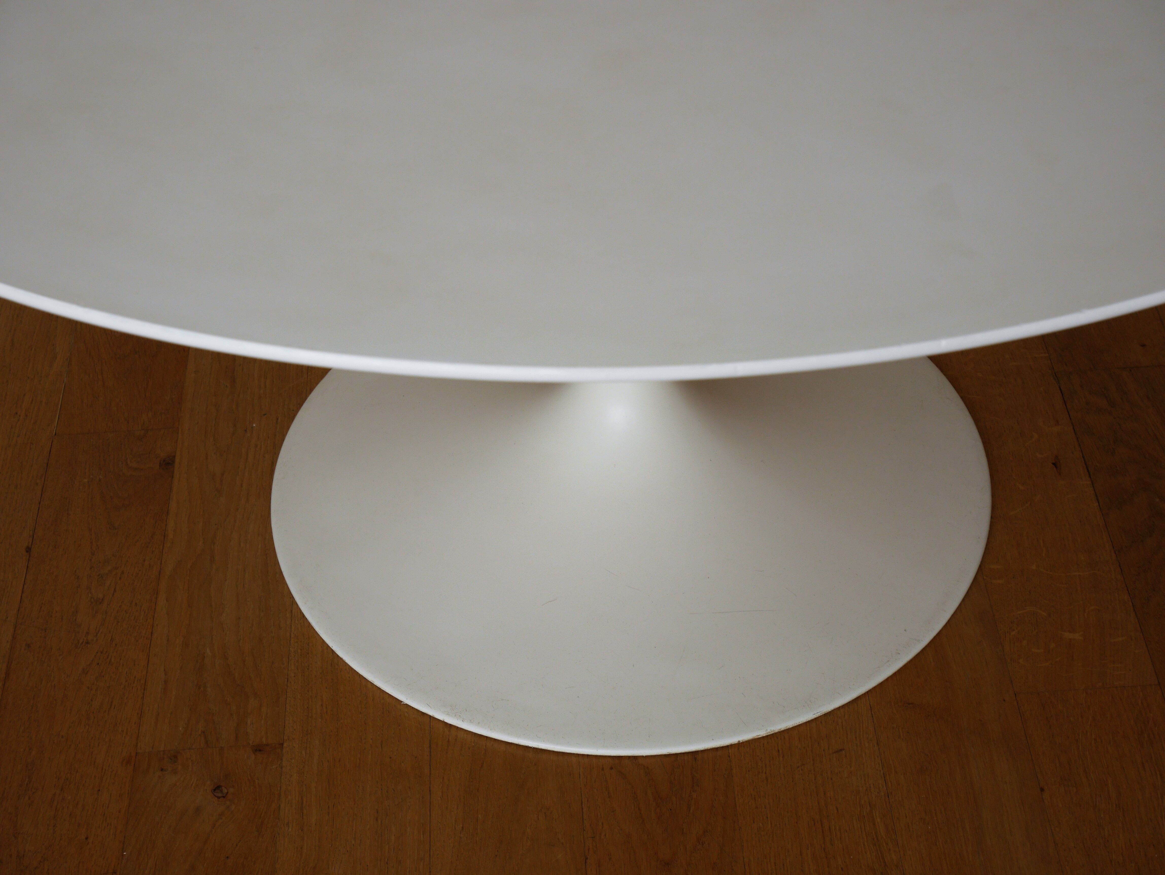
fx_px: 2155
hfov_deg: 30.3
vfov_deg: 22.9
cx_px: 582
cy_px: 438
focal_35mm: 64
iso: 250
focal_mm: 32
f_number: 5.6
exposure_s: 1/80
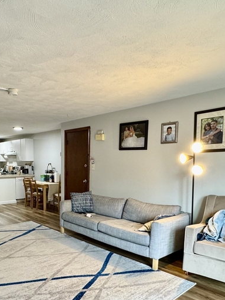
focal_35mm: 28
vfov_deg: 62.6
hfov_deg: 48.5
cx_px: 67
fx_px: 243
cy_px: 187
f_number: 2.2
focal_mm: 2.22
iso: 250
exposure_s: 1/60
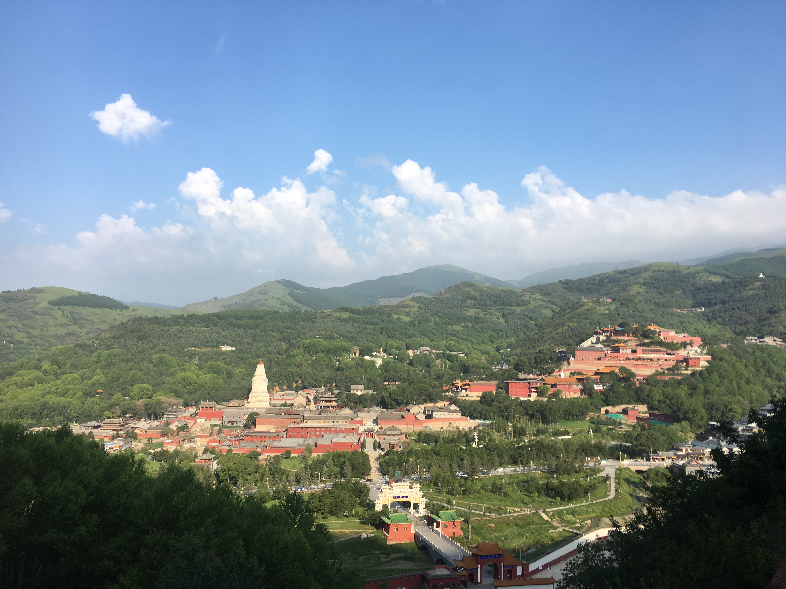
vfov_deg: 48.2
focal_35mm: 29
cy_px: 294
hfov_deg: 61.7
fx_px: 658
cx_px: 393
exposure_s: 1/1068
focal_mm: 4.15
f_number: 2.2
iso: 25
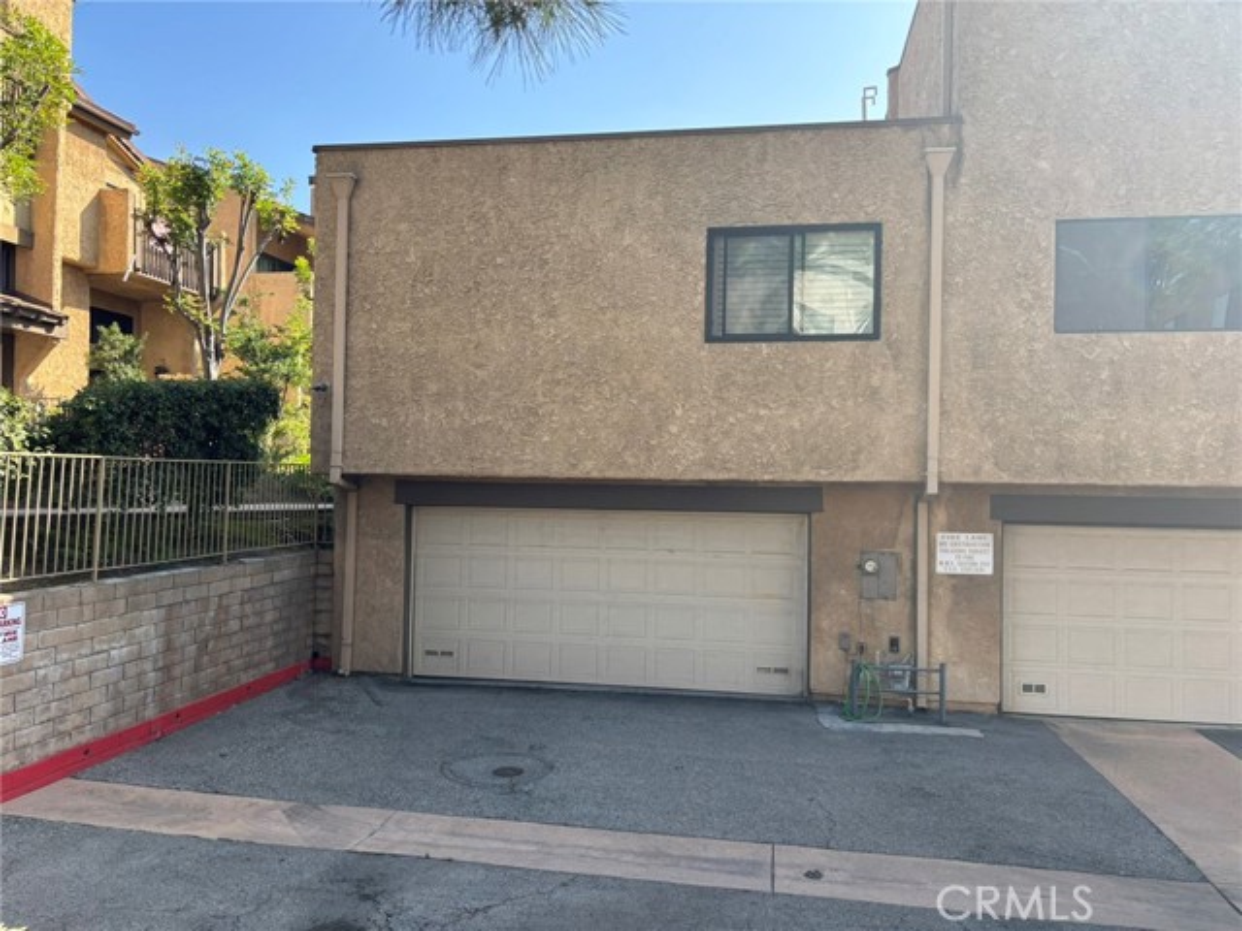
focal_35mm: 26
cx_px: 621
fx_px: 933
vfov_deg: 53.1
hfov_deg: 67.3
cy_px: 466
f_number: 1.6
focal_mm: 5.96
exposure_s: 1/752
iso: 50
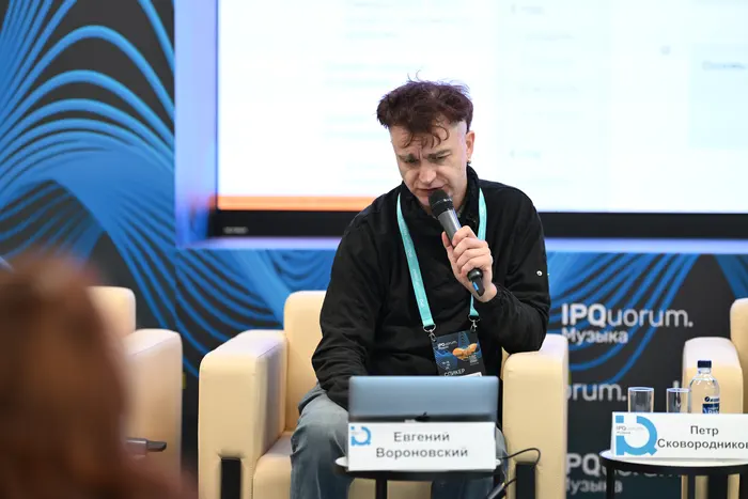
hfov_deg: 15.2
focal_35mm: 135
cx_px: 374
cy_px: 250
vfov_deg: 10.2
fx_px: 2805
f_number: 1.8
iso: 800
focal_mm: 135
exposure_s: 1/200
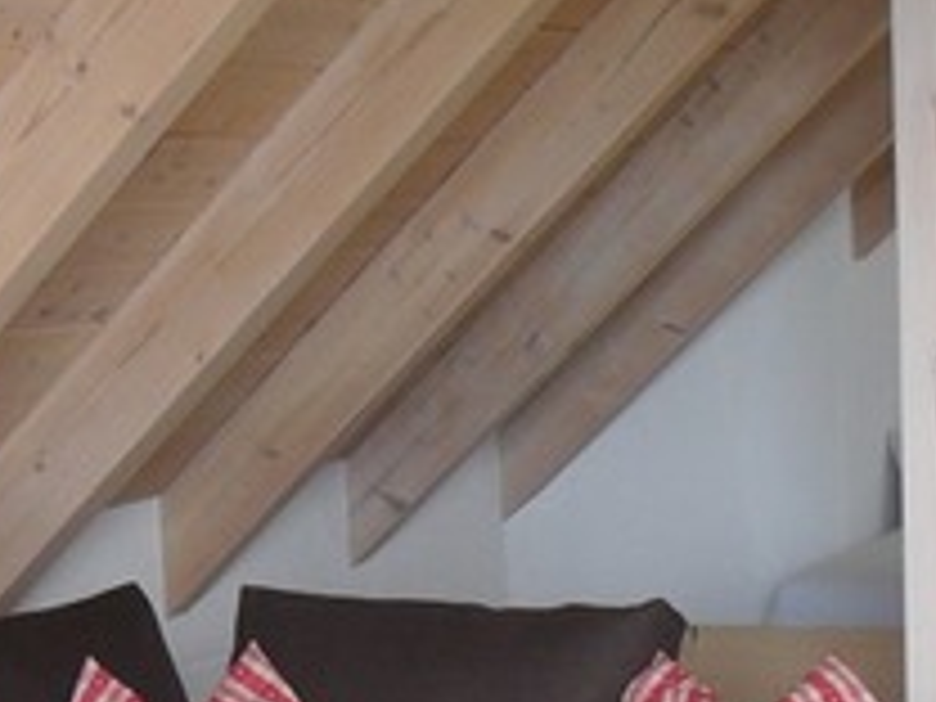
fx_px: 2677
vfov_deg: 14.4
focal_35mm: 99
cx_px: 533
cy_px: 860
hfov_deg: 19.8
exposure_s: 1/60
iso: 200
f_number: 2.8
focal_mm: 6.2
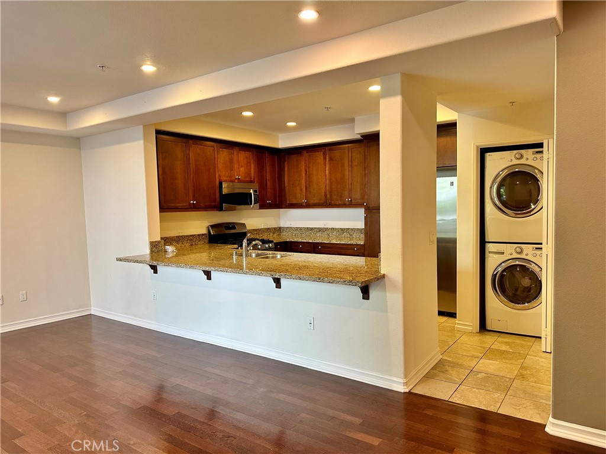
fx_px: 420
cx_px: 303
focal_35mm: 24
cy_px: 227
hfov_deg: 71.6
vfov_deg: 56.8
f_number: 1.78
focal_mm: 6.86
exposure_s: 1/60
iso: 200
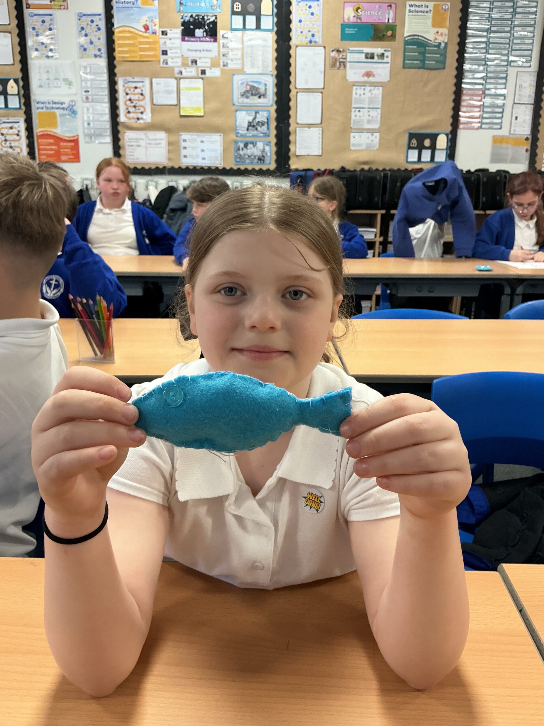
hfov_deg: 48.2
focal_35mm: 29
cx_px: 272
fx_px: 608
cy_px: 363
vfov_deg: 61.7
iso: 125
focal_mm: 3
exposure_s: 1/60
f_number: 1.8
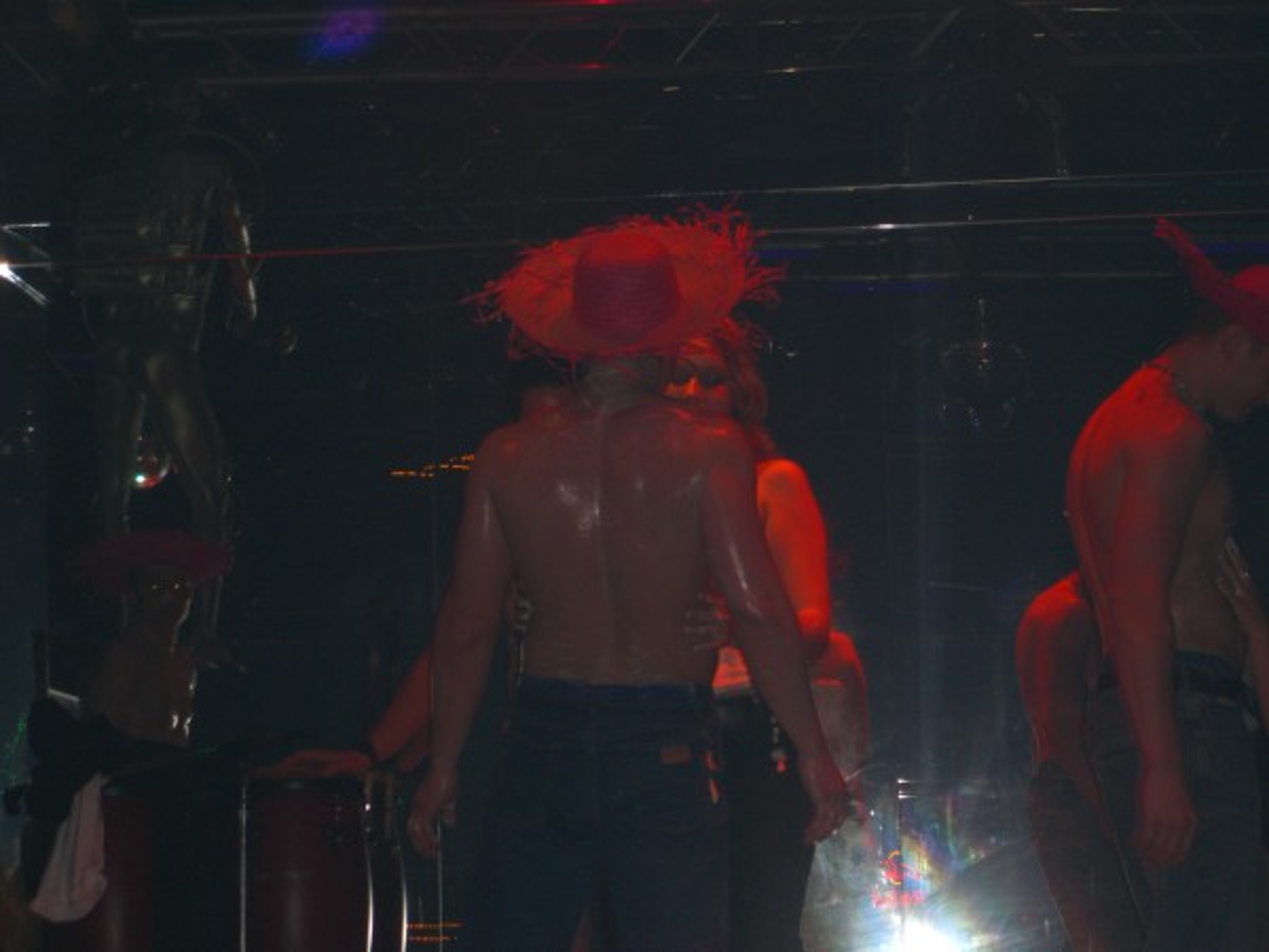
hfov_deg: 20.7
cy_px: 476
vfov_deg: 15.6
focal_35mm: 95
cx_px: 634
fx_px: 3483
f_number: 4.8
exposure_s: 1/60
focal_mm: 19.7
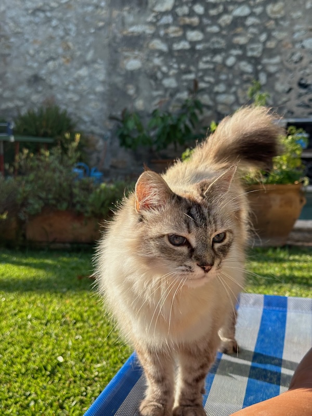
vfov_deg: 39.7
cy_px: 208
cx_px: 156
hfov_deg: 30.3
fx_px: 577
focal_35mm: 48
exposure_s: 1/1272
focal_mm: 6.86
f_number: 1.78
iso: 64
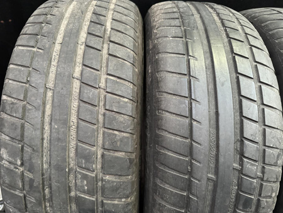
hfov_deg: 71.6
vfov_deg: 56.9
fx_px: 196
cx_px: 142
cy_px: 106
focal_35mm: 24
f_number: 1.78
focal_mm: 6.86
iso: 800
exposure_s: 1/50
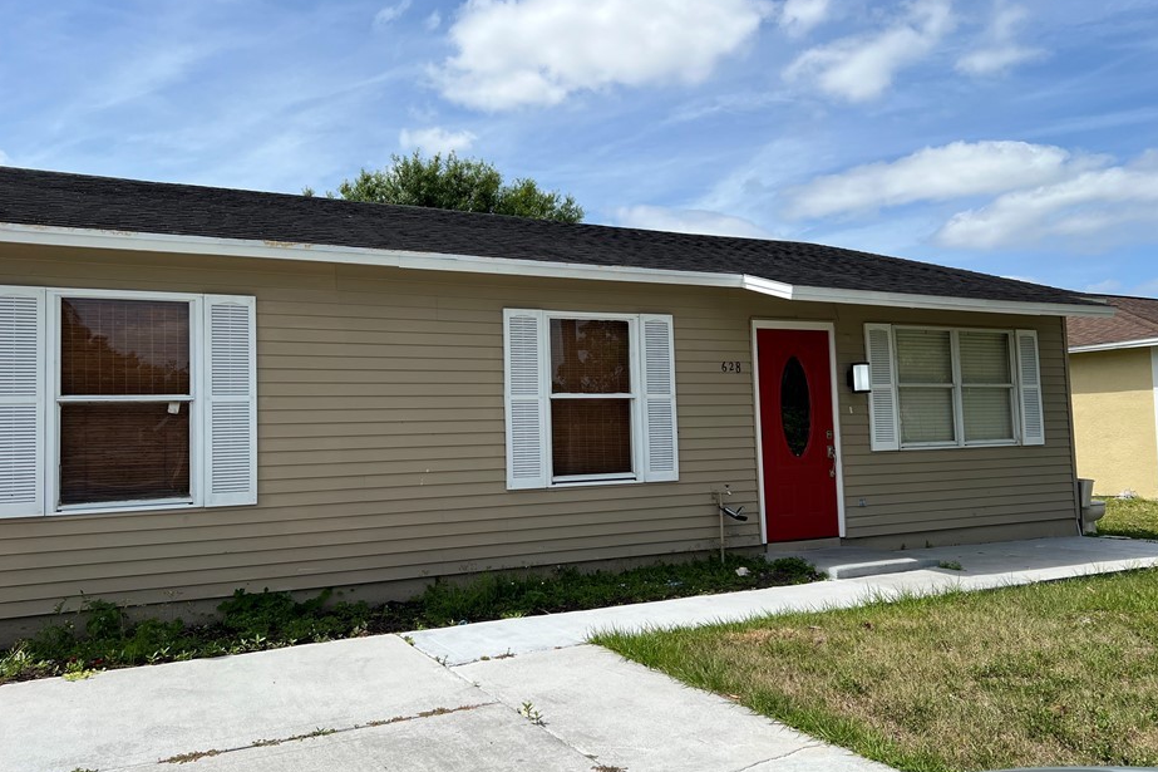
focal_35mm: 30
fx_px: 965
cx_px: 538
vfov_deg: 43.6
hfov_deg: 61.9
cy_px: 365
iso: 50
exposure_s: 1/5319
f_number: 1.5
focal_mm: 5.7
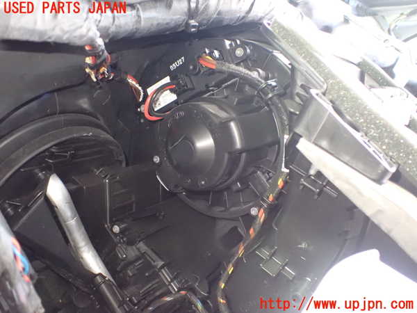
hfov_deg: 60.0
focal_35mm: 30
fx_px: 361
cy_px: 156
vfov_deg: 46.8
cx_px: 208
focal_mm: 5.4
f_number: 2.3
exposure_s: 1/30
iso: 1600
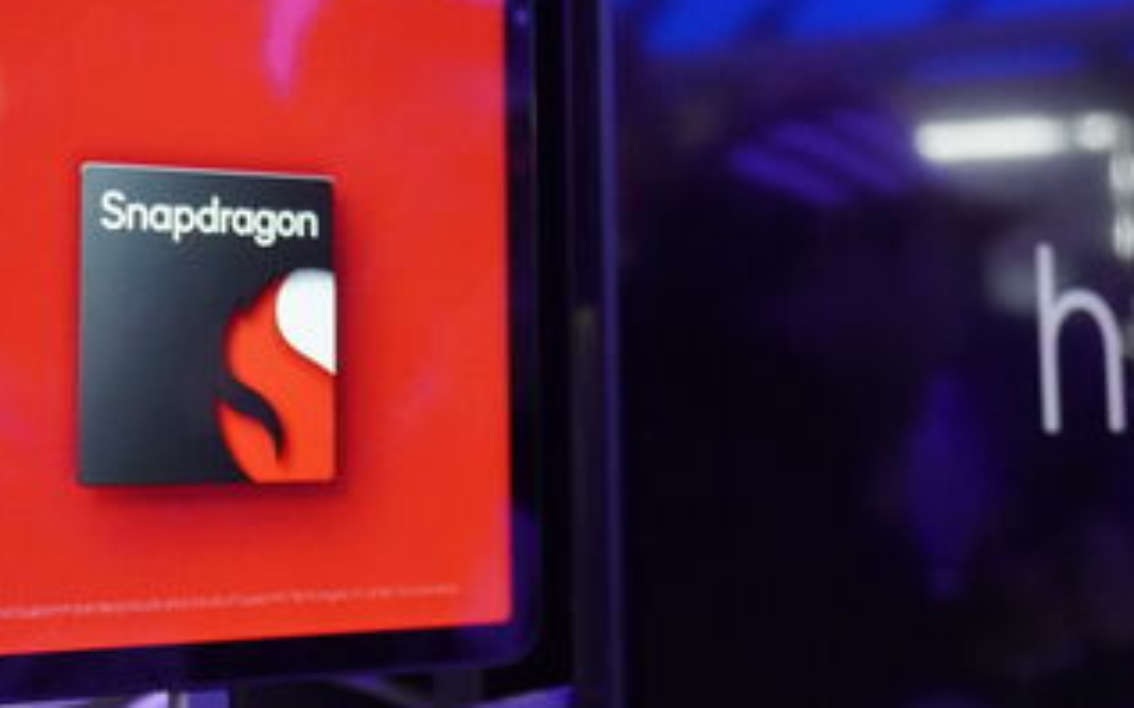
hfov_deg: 25.2
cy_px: -2
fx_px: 2472
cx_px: 157
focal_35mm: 80
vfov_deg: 16.0
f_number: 4.5
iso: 4000
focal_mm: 27
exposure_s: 1/160
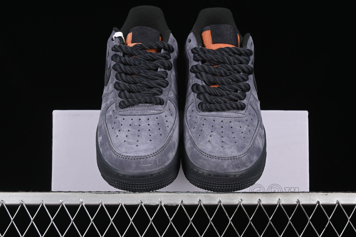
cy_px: 118
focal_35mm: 75
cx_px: 178
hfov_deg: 27.0
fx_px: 742
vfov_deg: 18.2
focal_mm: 50
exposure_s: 1/60
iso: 160
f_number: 8
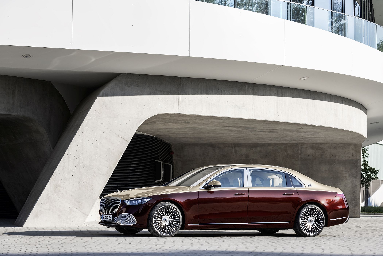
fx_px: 1170
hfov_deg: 18.6
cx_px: 192
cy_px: 128
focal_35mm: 110
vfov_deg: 12.5
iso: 100
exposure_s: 1/160
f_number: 8
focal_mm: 110
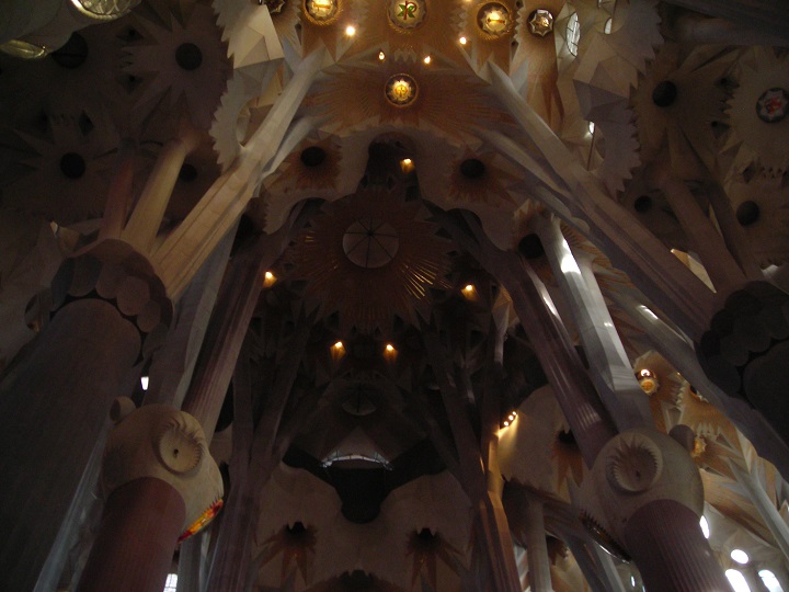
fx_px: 866
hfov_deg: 49.0
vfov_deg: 37.7
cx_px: 394
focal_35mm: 38
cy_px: 296
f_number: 3.2
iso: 200
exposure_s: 1/60.1
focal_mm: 6.3
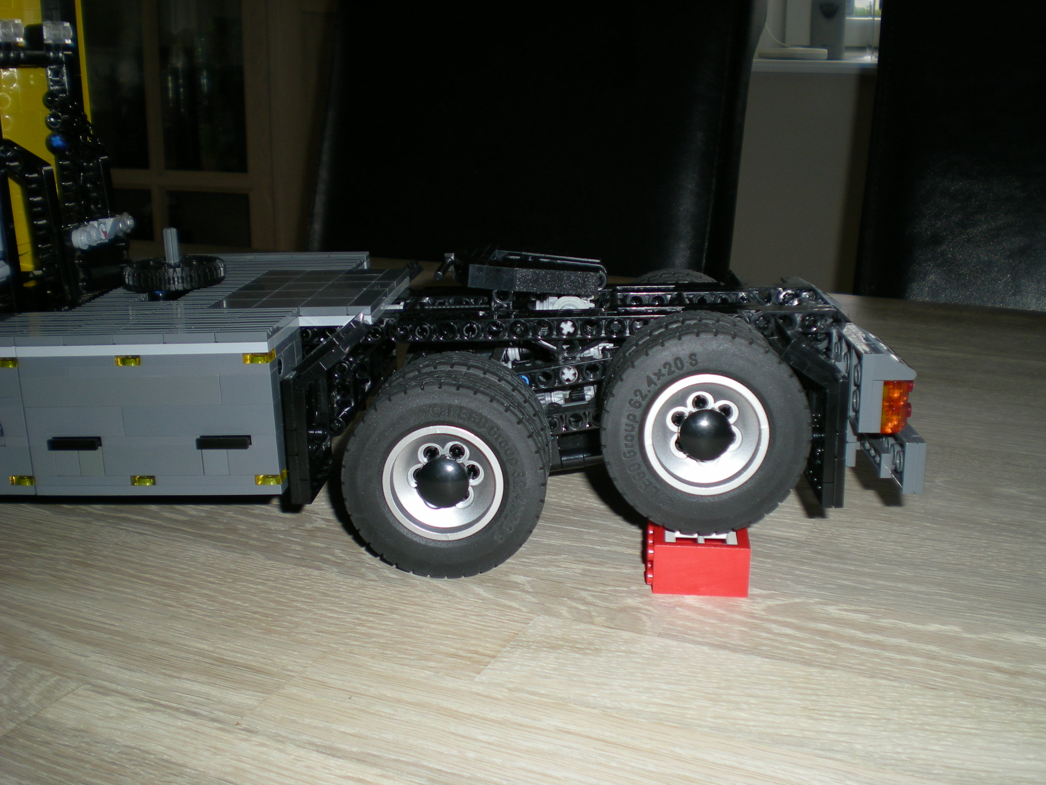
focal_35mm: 38
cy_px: 392
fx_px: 1148
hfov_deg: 49.0
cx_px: 523
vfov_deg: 37.7
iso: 50
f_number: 3.1
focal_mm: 6.3
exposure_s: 1/60
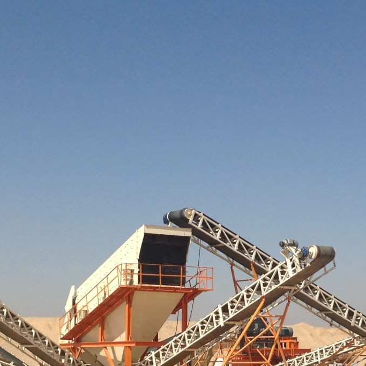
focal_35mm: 82
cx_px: 242
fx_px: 981
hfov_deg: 21.1
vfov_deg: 20.8
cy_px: 309
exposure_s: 1/3195
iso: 50
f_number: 2.4
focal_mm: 4.12
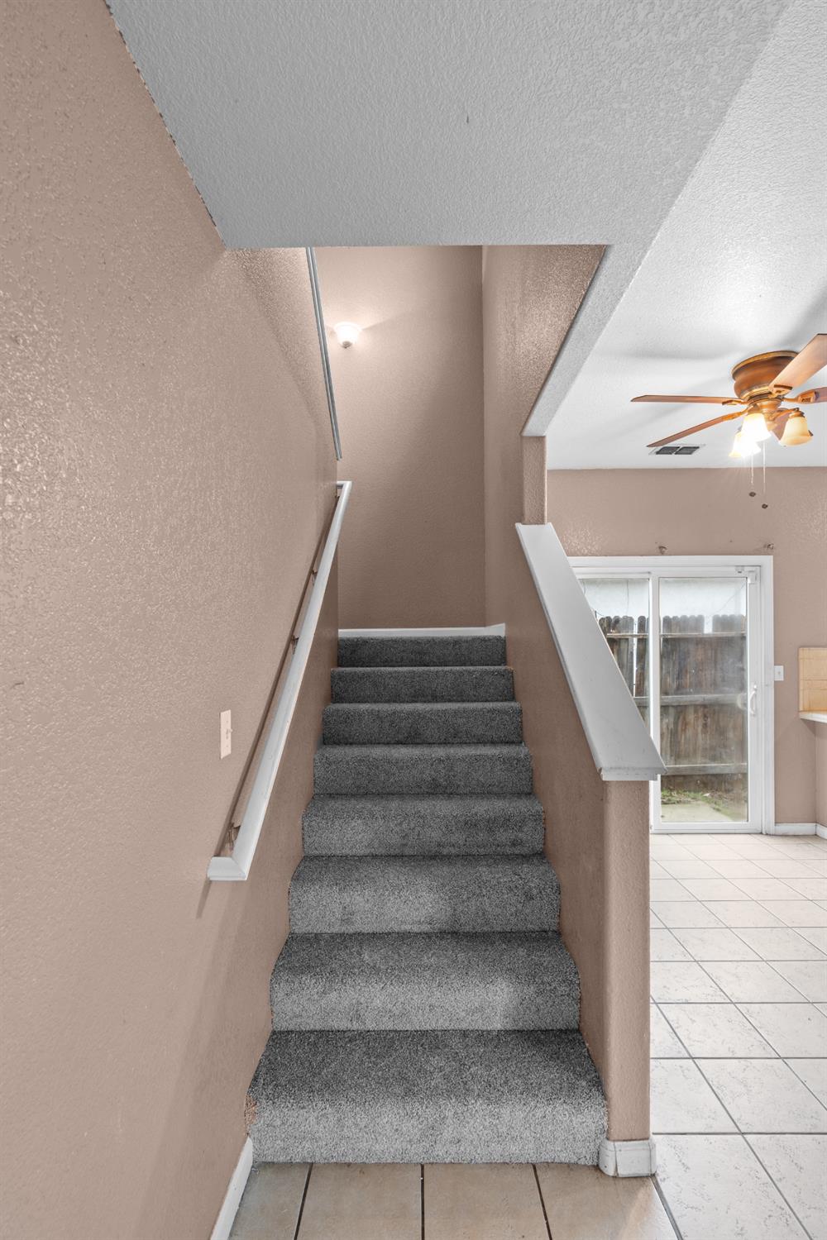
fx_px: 551
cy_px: 620
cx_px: 414
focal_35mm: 16
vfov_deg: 96.7
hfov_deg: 73.7
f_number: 8
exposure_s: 1.6
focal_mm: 16
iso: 200
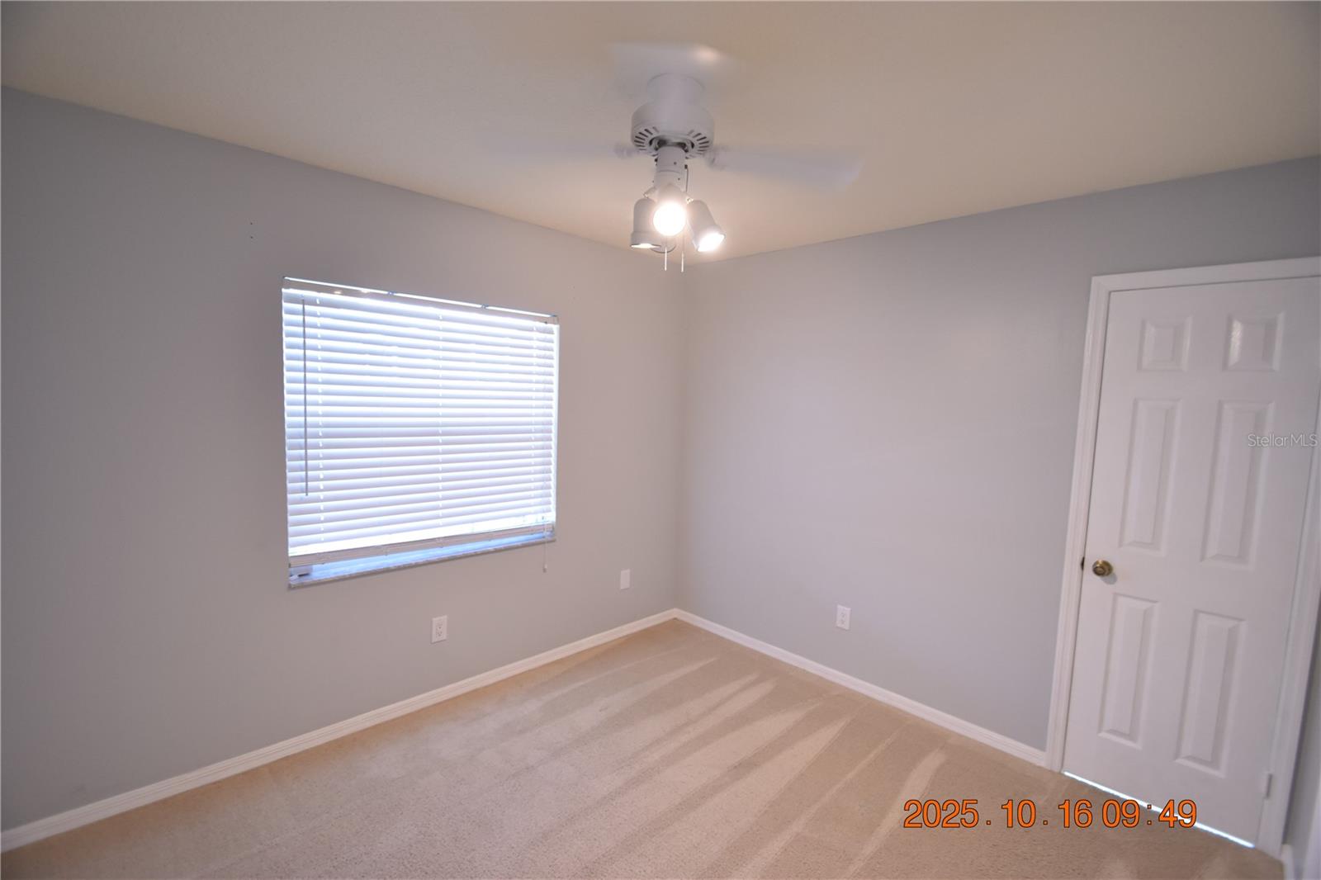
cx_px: 660
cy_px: 440
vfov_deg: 77.3
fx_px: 550
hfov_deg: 100.4
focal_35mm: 15
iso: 800
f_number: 3.5
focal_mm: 10
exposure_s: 1/20
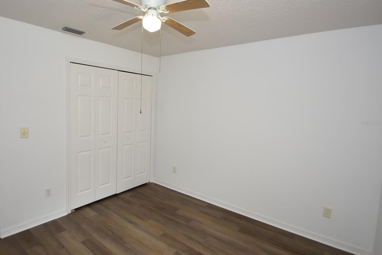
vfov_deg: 64.5
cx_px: 182
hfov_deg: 86.9
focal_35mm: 19
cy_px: 123
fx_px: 202
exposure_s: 1/60
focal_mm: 12
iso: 280
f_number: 4
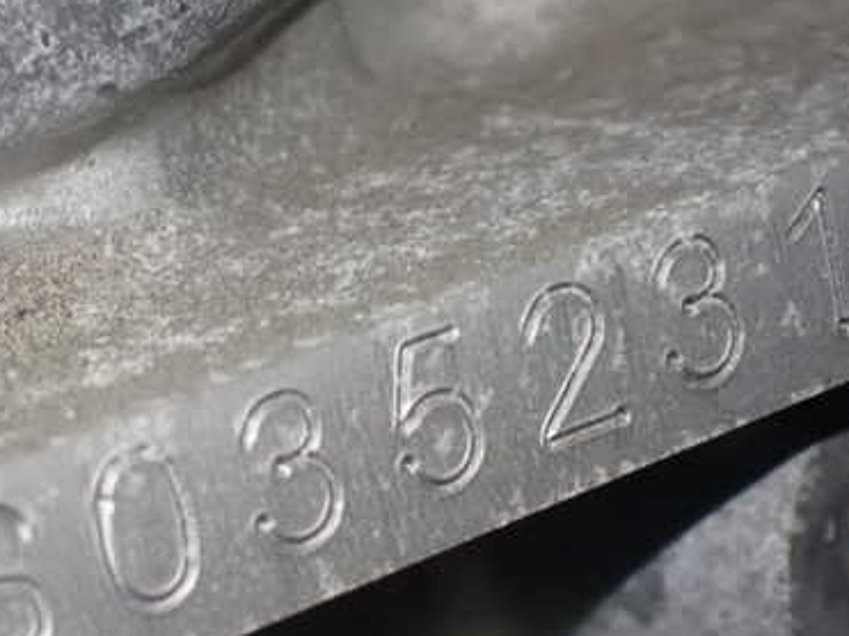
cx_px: 325
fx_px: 3727
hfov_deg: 13.0
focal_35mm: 152
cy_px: 448
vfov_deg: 9.7
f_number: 4.7
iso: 1600
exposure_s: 1/40
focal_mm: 16.79
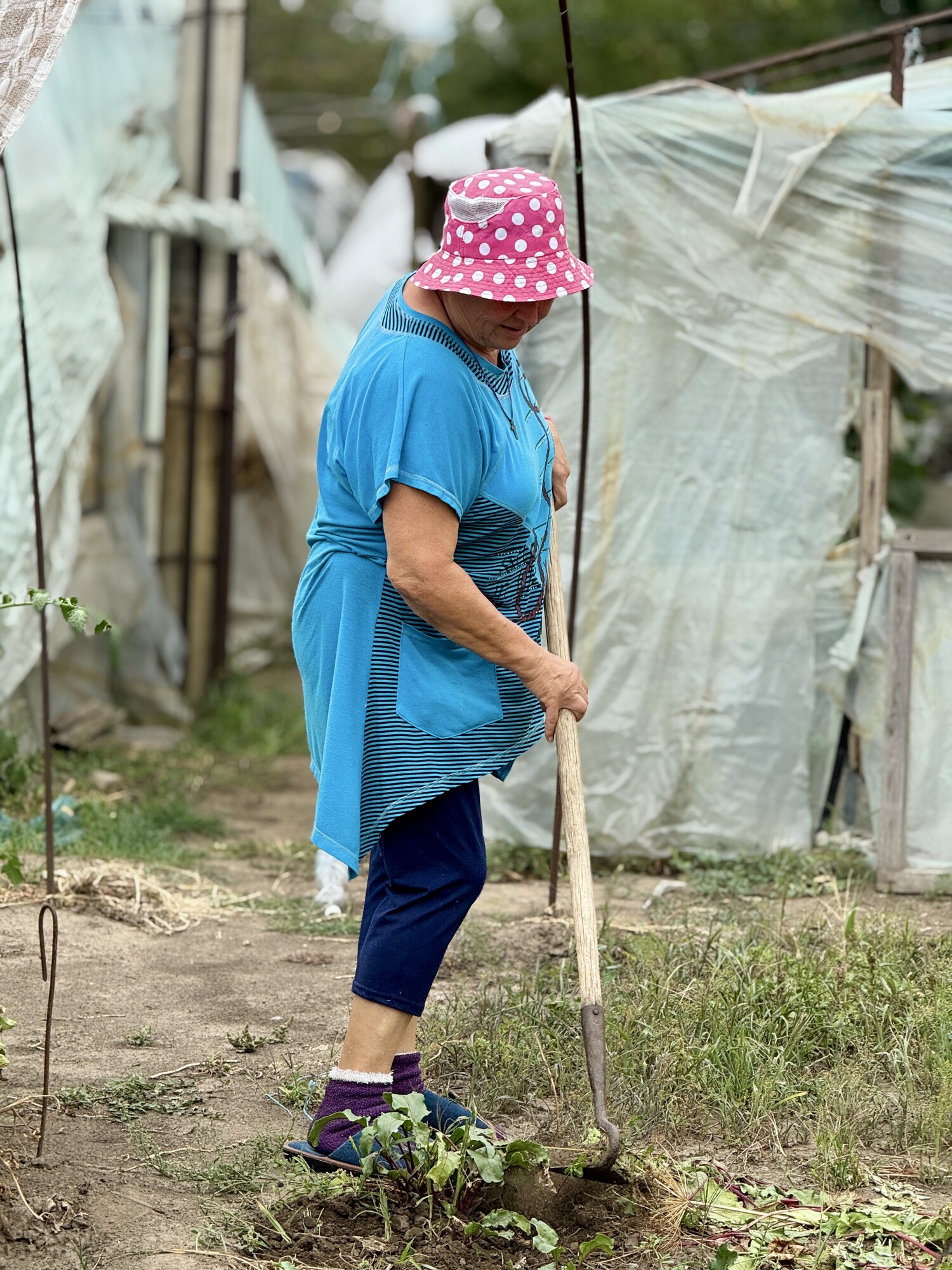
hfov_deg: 12.3
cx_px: 476
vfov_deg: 16.4
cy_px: 635
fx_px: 4400
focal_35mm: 120
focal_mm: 15.66
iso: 50
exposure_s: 1/480
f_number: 2.8
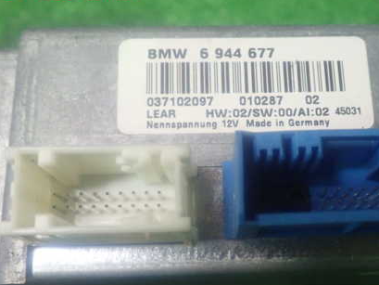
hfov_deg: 42.5
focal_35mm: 44
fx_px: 482
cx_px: 246
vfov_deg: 32.6
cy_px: 188
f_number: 2.3
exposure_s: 1/30
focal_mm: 5.5
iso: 1000
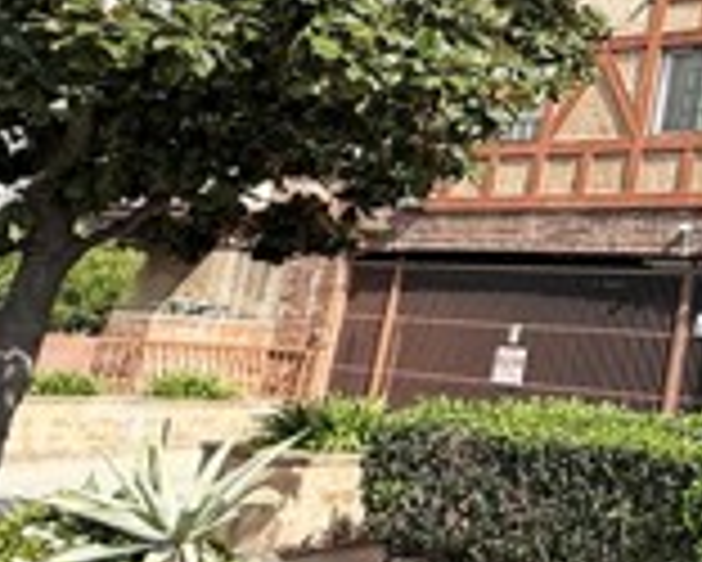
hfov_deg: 23.0
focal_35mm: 56
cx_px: 1184
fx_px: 1164
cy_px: 130
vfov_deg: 26.8
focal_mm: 2.22
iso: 50
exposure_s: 1/779
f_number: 2.2
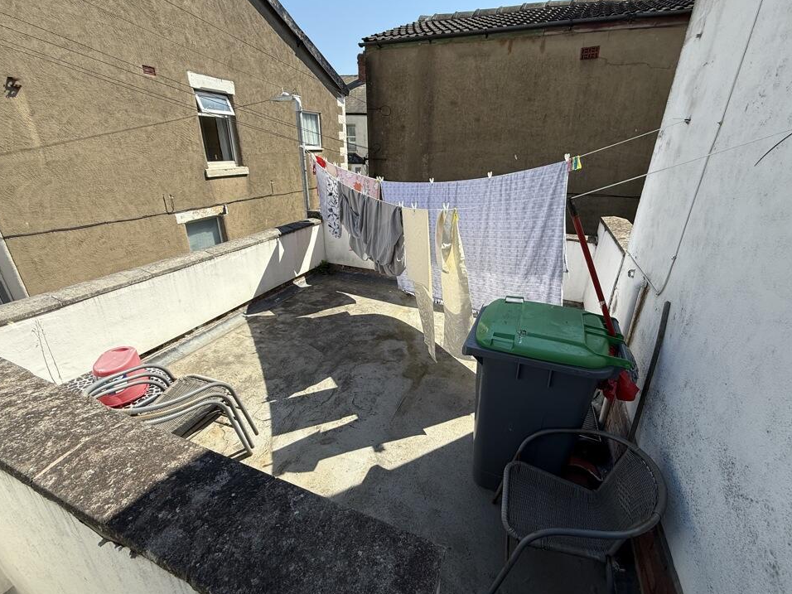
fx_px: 343
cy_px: 286
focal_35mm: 15
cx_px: 415
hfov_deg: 98.1
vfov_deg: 81.7
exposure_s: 1/1399
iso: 50
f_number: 2.2
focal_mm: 2.22
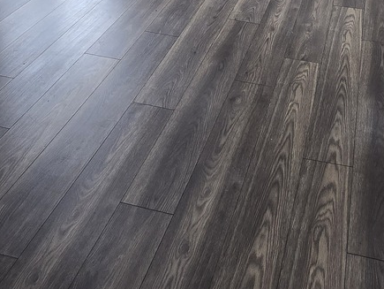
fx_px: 477
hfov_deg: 42.8
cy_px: -113
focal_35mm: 43
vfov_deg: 26.8
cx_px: 277
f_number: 2.2
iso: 80
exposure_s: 1/120
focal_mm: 2.2
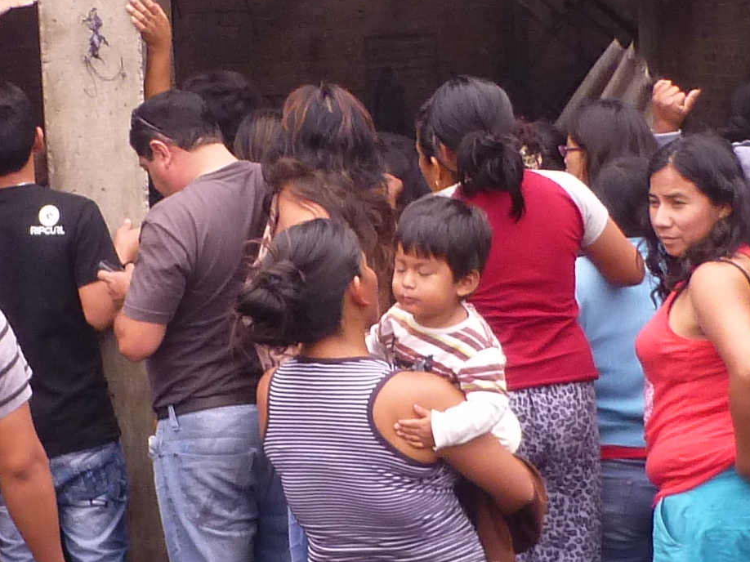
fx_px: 2448
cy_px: 227
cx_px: 182
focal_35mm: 113
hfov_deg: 17.3
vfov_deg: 13.1
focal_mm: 4.3
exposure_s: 1/250
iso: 160
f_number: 4
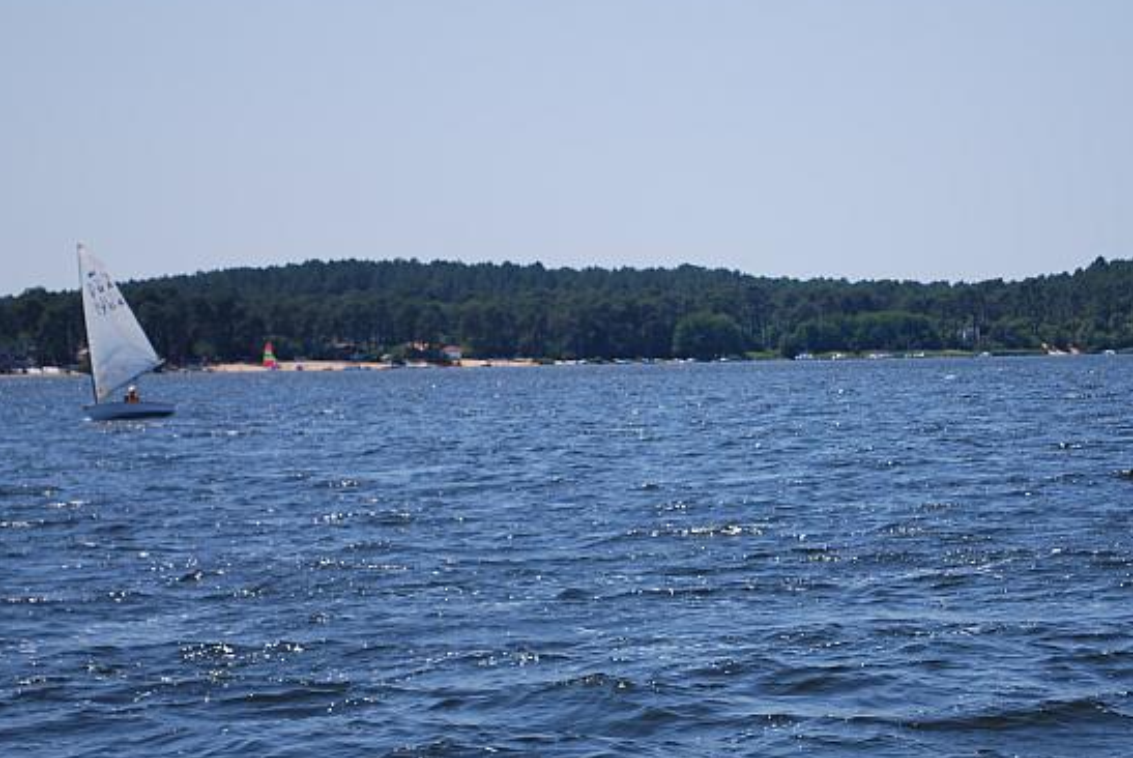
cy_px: 362
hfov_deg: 16.9
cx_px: 742
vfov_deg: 11.4
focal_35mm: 121
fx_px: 3804
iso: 100
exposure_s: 1/500
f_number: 5.6
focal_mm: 55
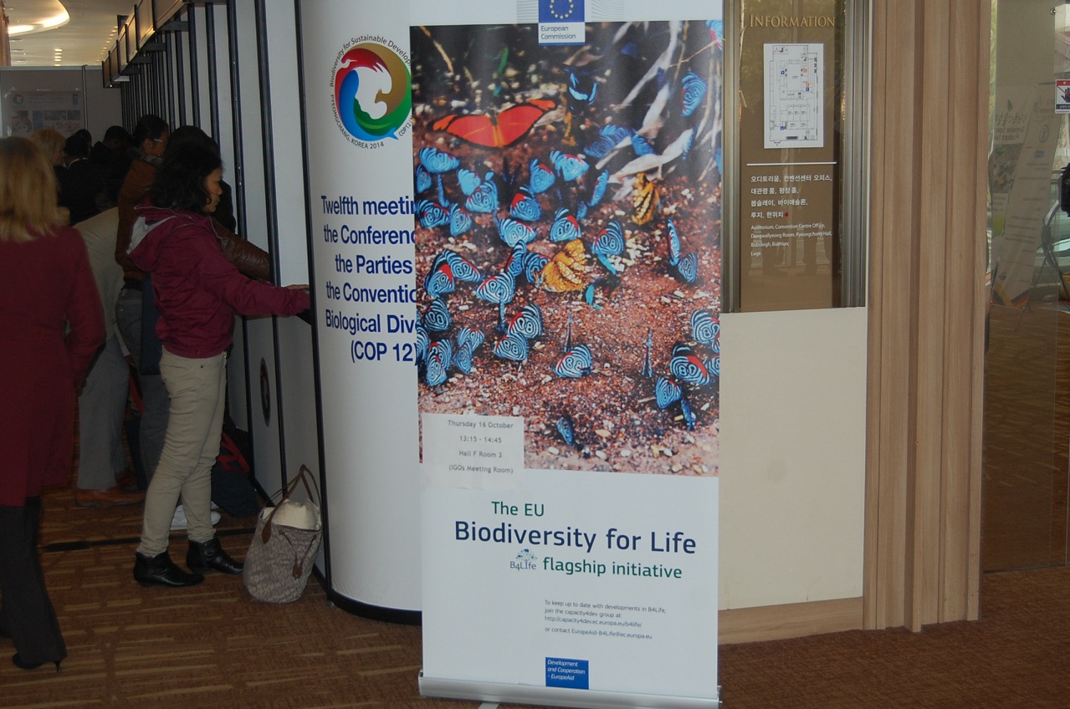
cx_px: 556
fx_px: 1602
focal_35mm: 54
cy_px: 372
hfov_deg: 36.9
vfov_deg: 25.0
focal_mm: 34
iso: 400
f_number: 4.5
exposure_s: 1/60
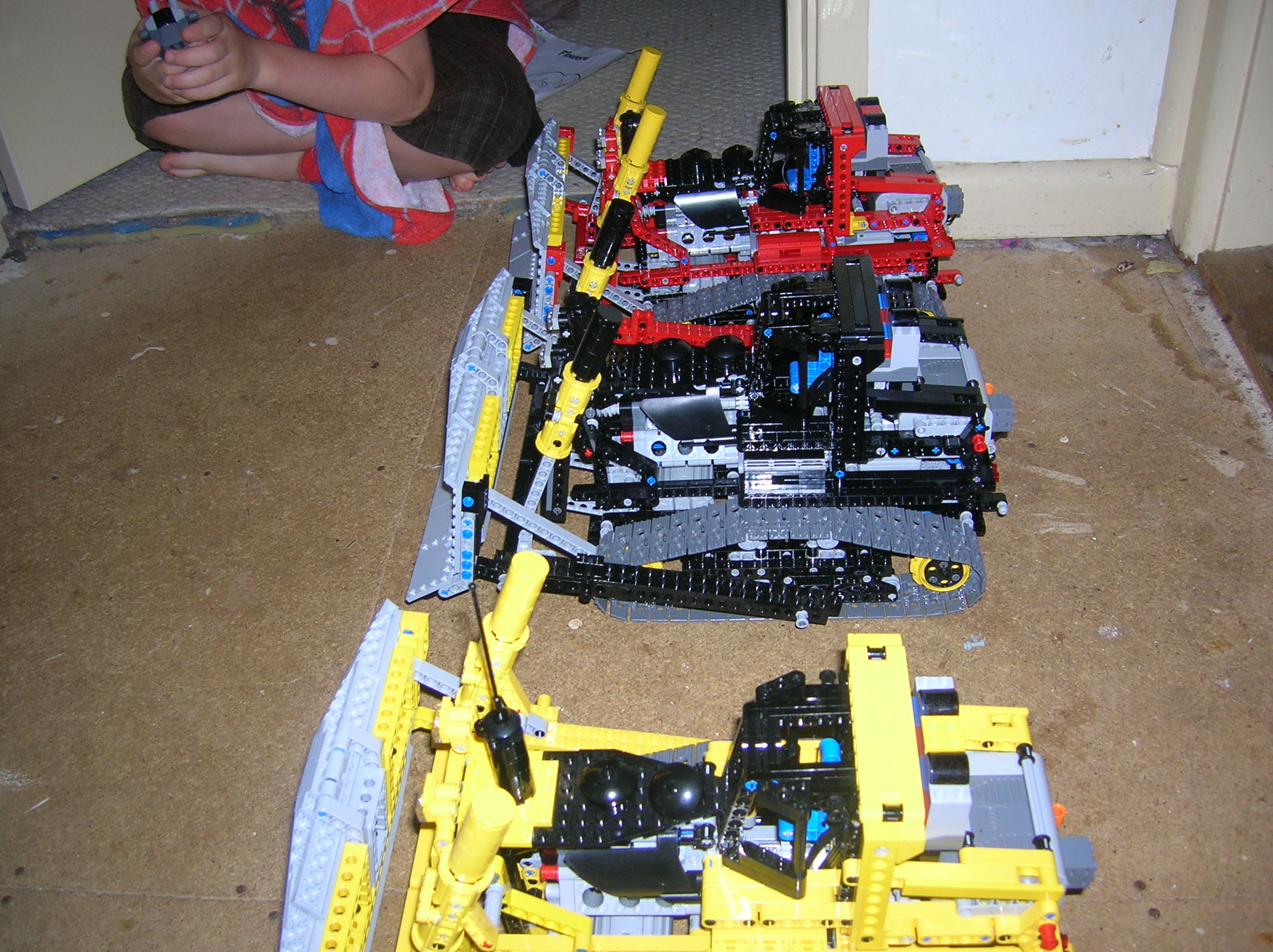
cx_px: 636
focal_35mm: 34
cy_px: 476
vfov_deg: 41.7
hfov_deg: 54.0
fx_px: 1249
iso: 50
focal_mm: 5.7
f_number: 2.9
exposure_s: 1/60.1
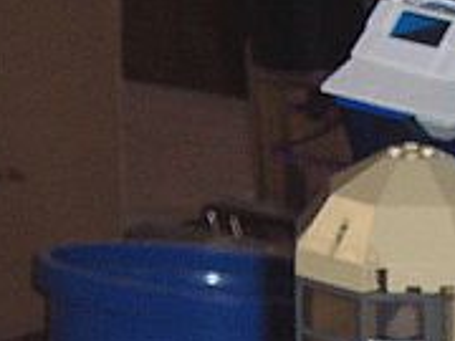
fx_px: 6677
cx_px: 698
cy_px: 386
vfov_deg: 2.9
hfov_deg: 3.9
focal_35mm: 508
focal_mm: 17.6
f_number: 4.8
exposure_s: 1/90
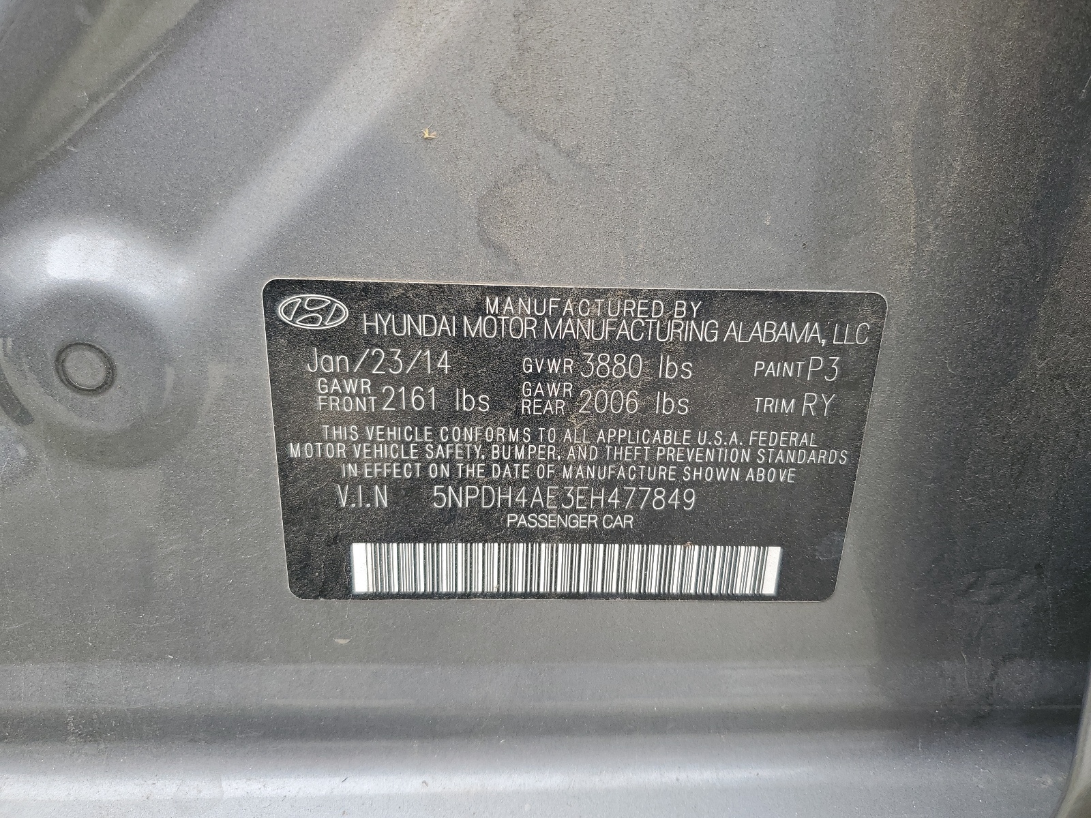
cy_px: 409
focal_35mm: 26
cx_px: 546
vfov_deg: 53.1
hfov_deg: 67.3
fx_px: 819
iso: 50
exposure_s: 1/179
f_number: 1.5
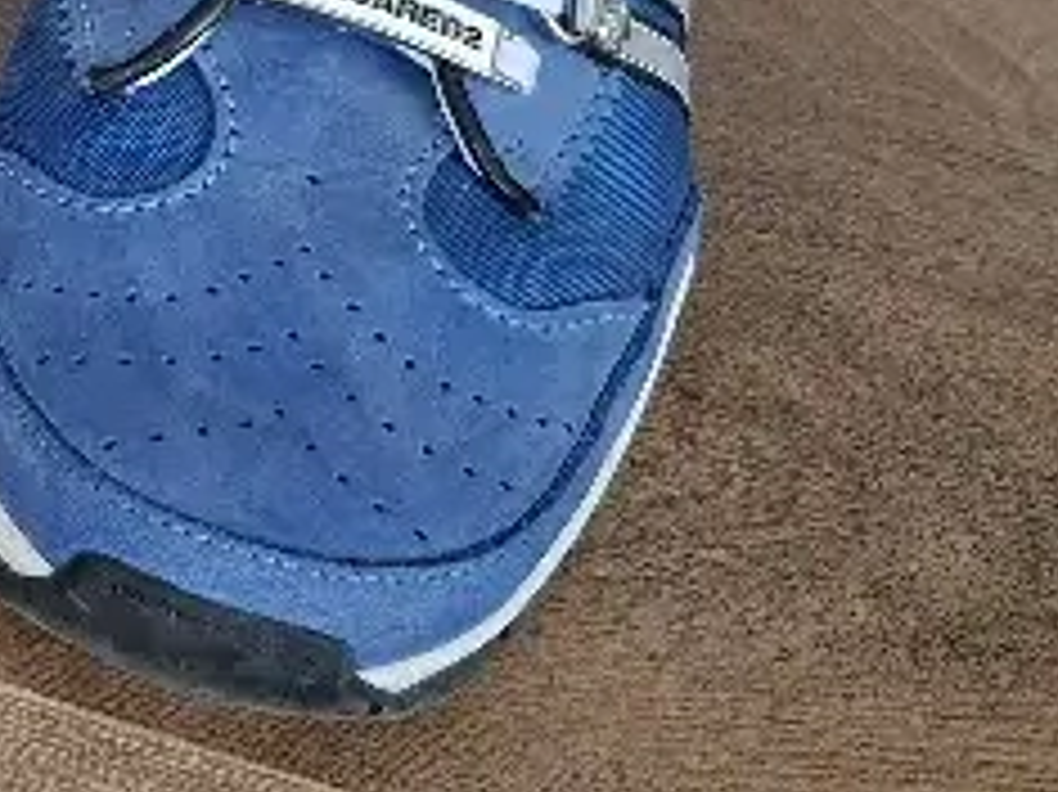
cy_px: -144
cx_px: -576
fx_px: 2994
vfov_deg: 14.6
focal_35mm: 98
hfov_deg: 17.7
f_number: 1.8
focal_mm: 5.54
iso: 250
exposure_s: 1/100
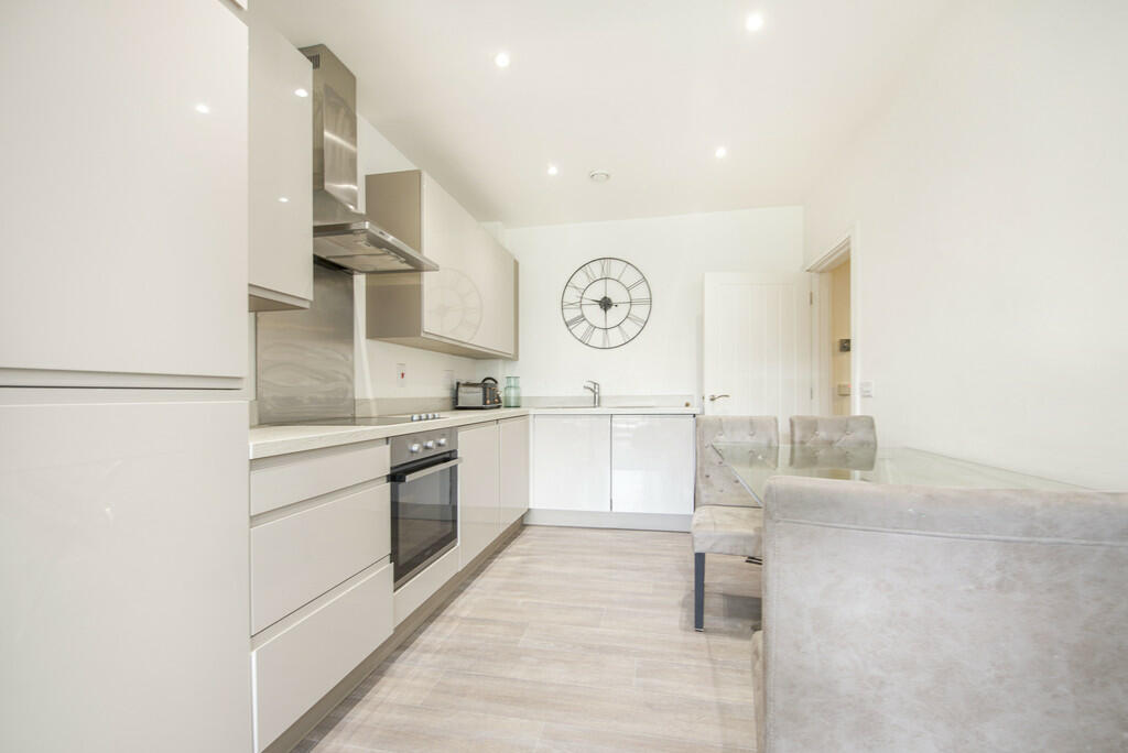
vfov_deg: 81.3
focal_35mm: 14
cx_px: 564
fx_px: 439
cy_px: 376
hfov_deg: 104.2
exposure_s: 1/3
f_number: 9
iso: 250
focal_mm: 14
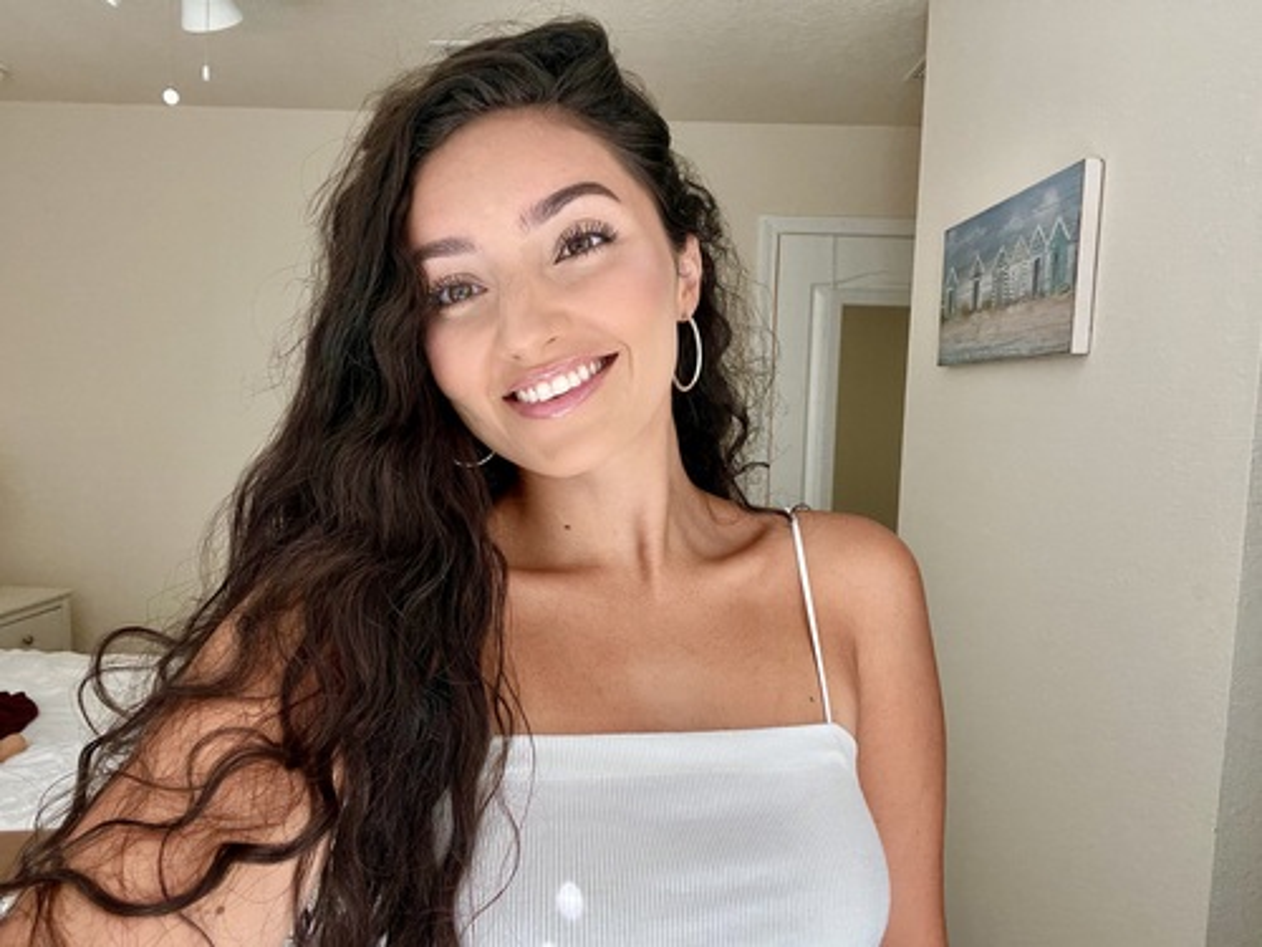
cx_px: 631
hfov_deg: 73.9
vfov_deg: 58.9
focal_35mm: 23
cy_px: 474
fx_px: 839
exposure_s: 1/60
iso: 100
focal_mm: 2.71
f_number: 2.2
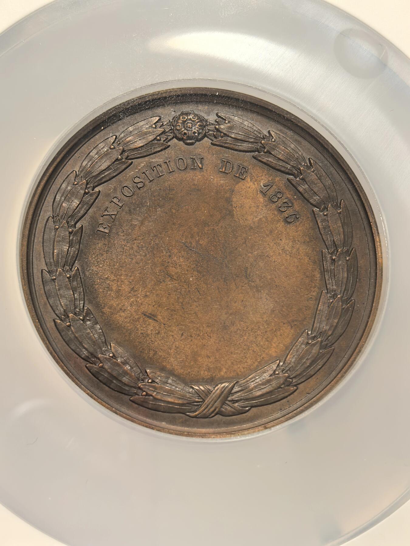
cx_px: 205
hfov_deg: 27.0
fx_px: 853
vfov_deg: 35.5
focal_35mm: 54
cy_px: 273
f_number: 2
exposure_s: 1/50
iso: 160
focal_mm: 6.98
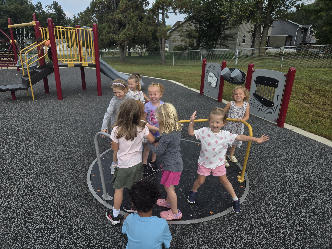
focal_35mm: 23
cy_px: 124
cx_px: 166
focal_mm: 5.4
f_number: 1.8
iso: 25
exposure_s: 1/1567
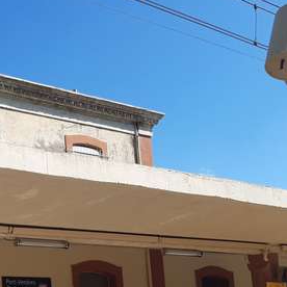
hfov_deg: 23.3
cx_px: -101
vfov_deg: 25.8
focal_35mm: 64
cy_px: 272
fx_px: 600
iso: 40
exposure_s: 1/1661
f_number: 1.7
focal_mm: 3.92
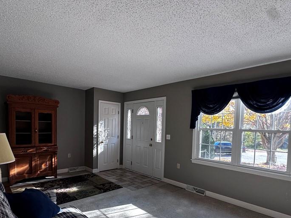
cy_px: 135
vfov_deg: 62.7
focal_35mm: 21
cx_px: 156
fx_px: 177
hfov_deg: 78.9
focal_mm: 2.22
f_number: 2.2
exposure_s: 1/99
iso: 100
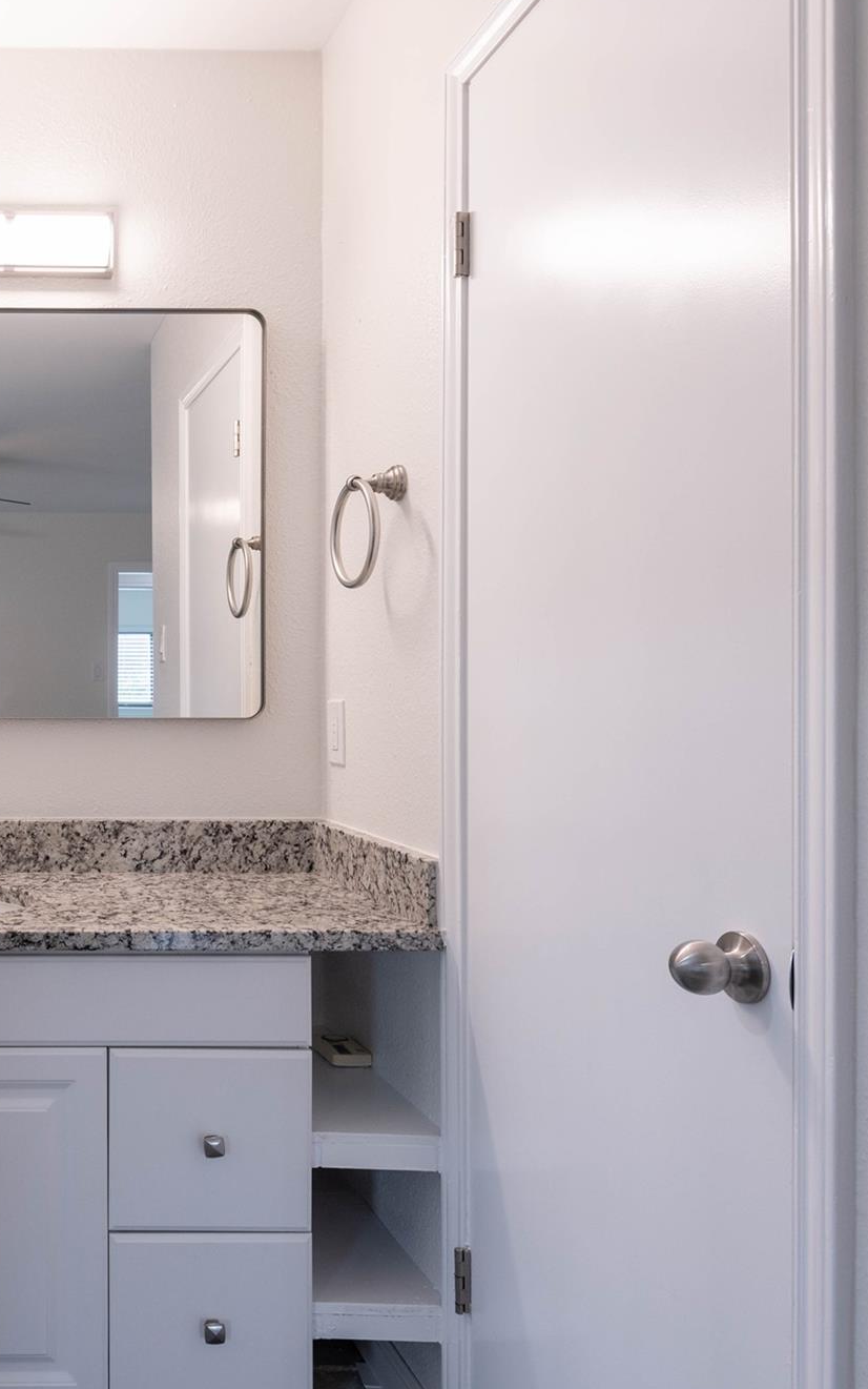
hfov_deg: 36.8
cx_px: -33
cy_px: 685
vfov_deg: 62.9
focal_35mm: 30
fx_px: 1135
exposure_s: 1/40
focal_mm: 19
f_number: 6.3
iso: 250
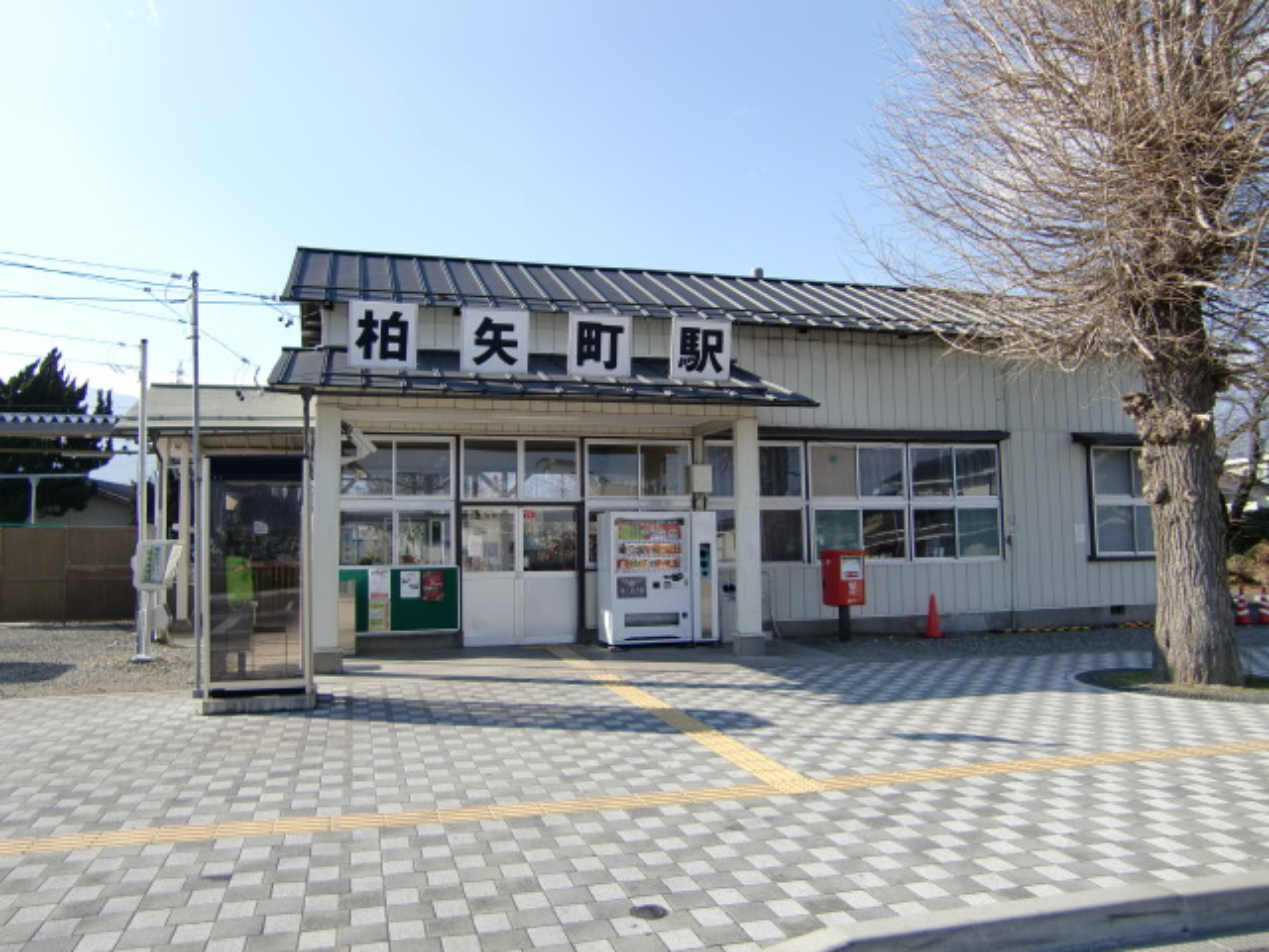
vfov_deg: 49.7
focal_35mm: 28
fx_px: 1026
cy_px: 476
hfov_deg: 63.4
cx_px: 634
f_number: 2.6
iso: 64
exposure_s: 1/800
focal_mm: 4.9
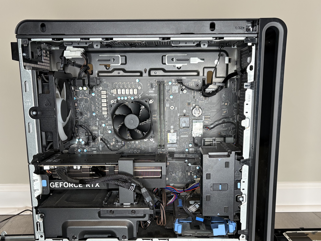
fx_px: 352
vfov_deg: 37.2
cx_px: 160
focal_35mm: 38
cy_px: 164
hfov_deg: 49.0
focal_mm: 5.96
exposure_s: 1/60
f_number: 1.6
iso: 160
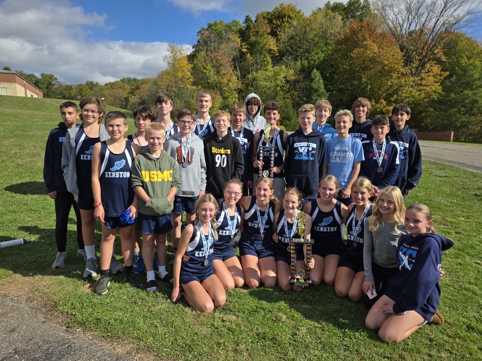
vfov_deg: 58.9
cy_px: 180
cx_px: 241
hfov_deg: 73.9
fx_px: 320
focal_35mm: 23
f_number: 1.7
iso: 80
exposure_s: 1/7626
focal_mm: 6.3
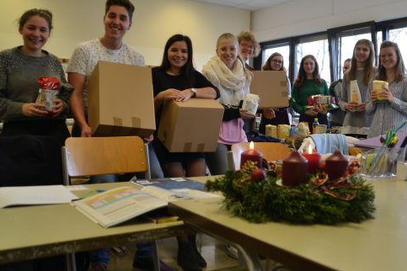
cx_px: 269
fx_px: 430
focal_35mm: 38
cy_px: 122
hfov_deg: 49.9
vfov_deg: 35.0
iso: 400
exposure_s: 1/80
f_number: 4.5
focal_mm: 18
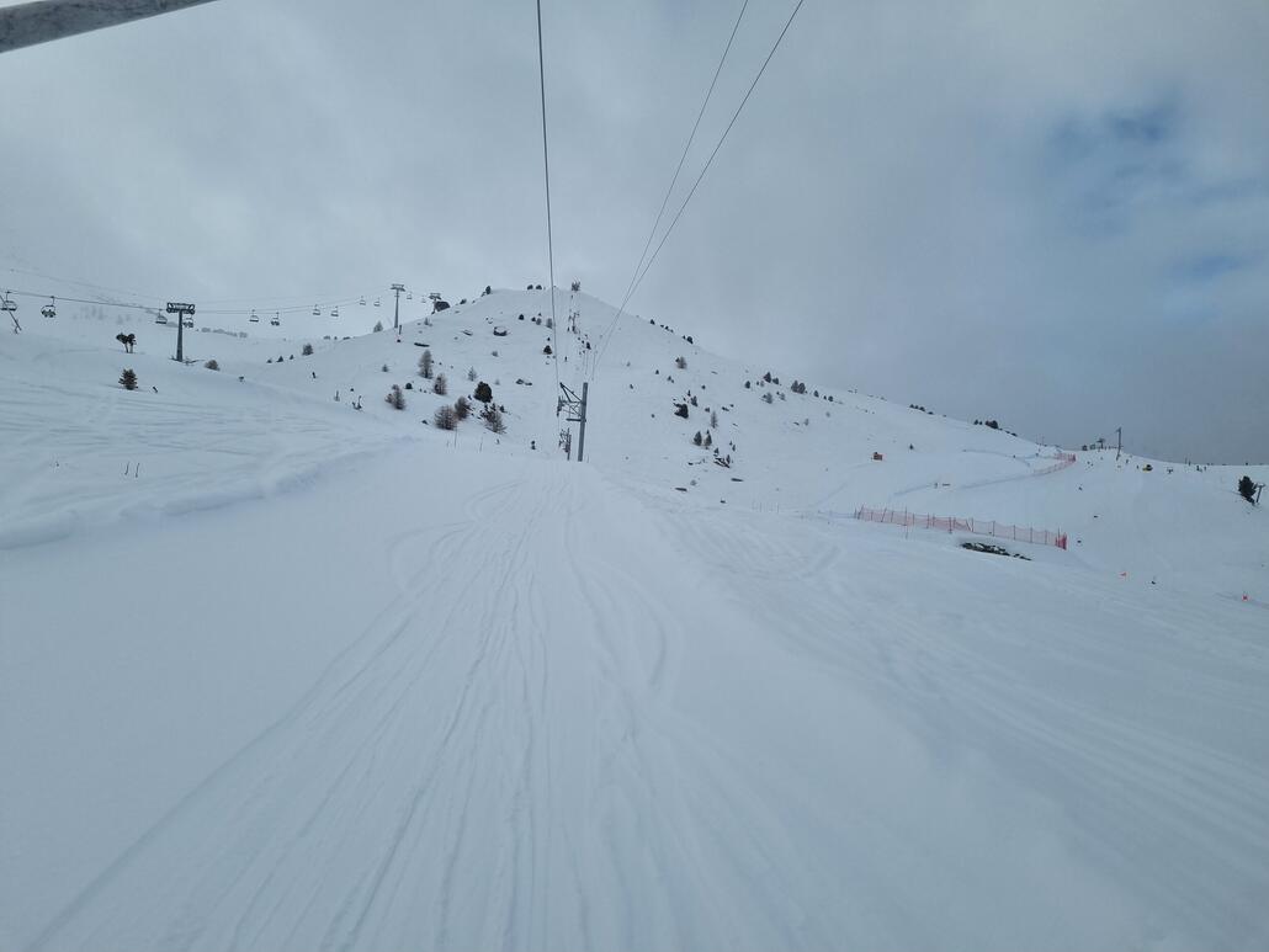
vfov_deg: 53.1
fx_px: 953
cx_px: 634
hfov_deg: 67.3
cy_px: 476
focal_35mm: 26
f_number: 1.8
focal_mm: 5.4
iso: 50
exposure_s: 1/4816
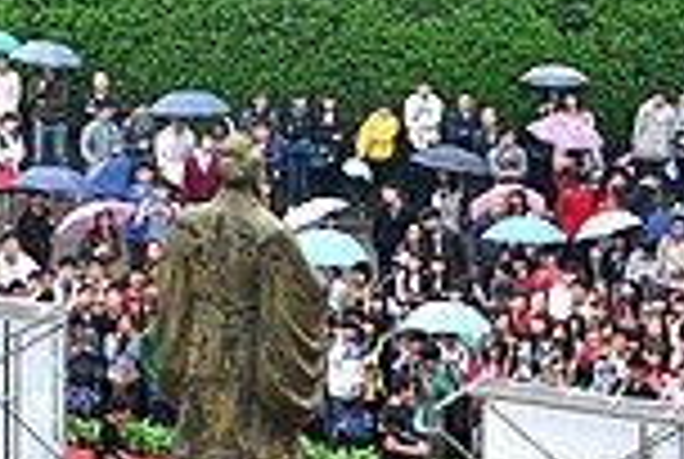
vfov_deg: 5.6
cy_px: 72
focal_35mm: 248
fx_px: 4721
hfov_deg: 8.3
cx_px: 396
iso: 800
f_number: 4.8
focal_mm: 42
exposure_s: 1/320
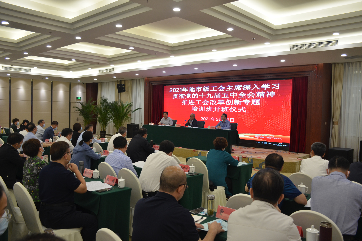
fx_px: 302
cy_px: 120
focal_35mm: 30
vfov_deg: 43.6
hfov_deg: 61.9
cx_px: 181
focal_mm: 20
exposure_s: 1/60
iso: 400
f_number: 4
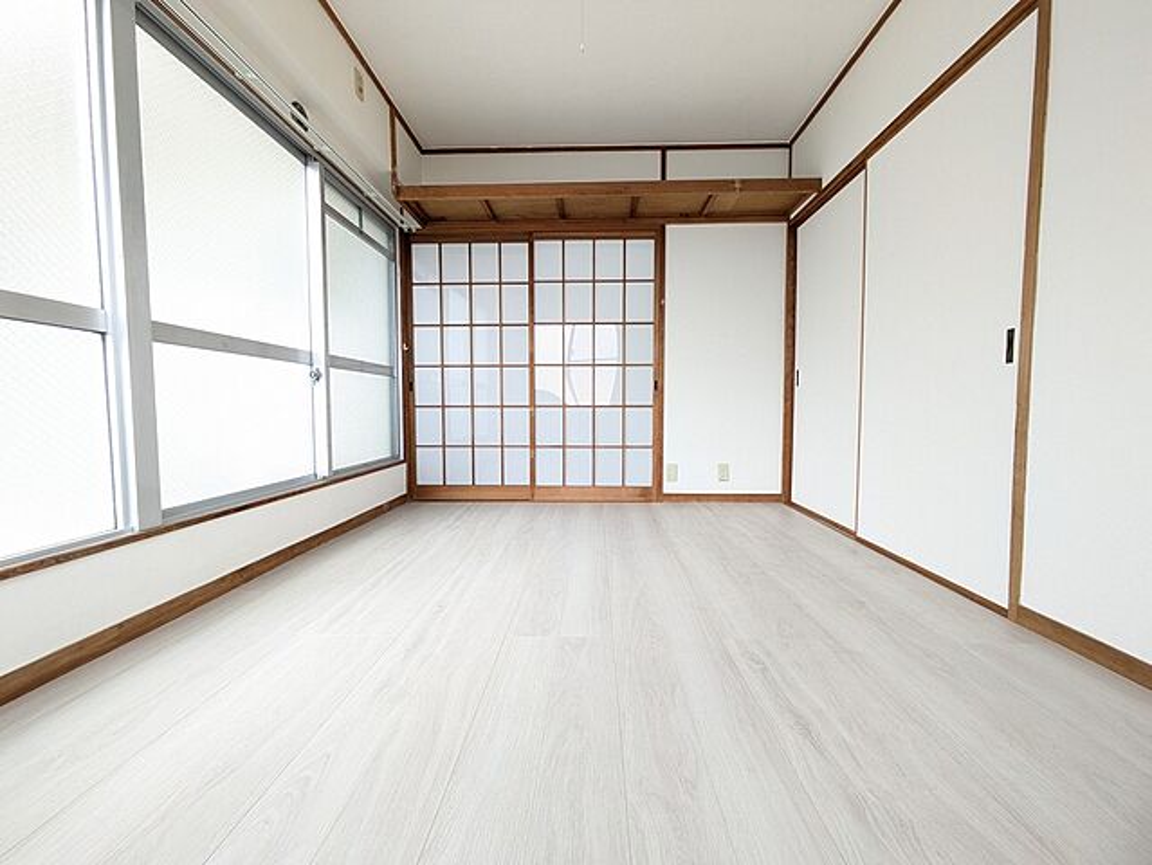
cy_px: 432
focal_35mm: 14
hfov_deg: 102.0
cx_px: 576
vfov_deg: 85.7
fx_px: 466
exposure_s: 1/120
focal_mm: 1.83
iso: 222
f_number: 2.2
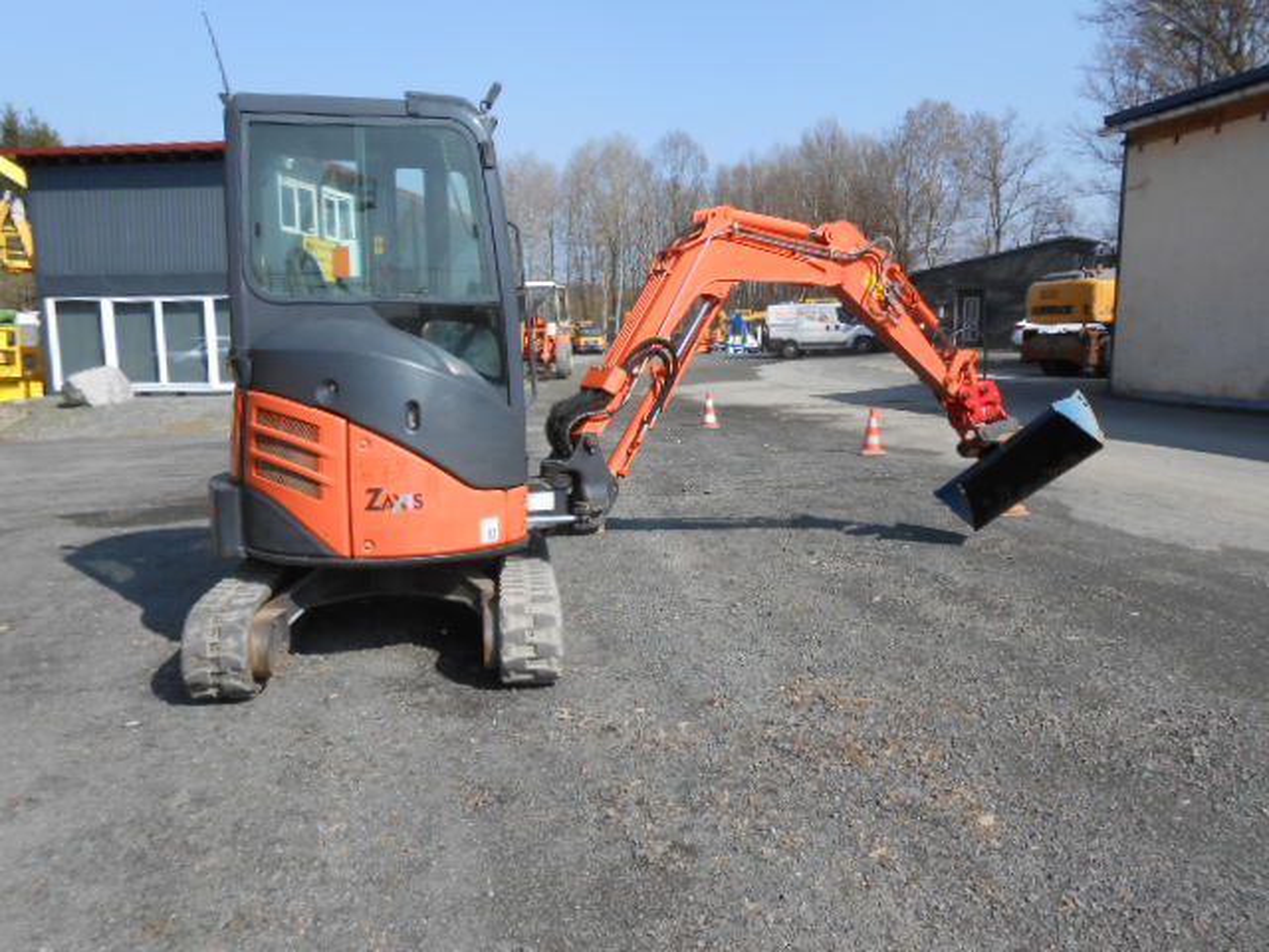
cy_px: 476
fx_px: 953
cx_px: 634
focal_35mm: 26
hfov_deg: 67.3
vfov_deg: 53.1
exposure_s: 1/640
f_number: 3.5
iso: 80
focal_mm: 4.6
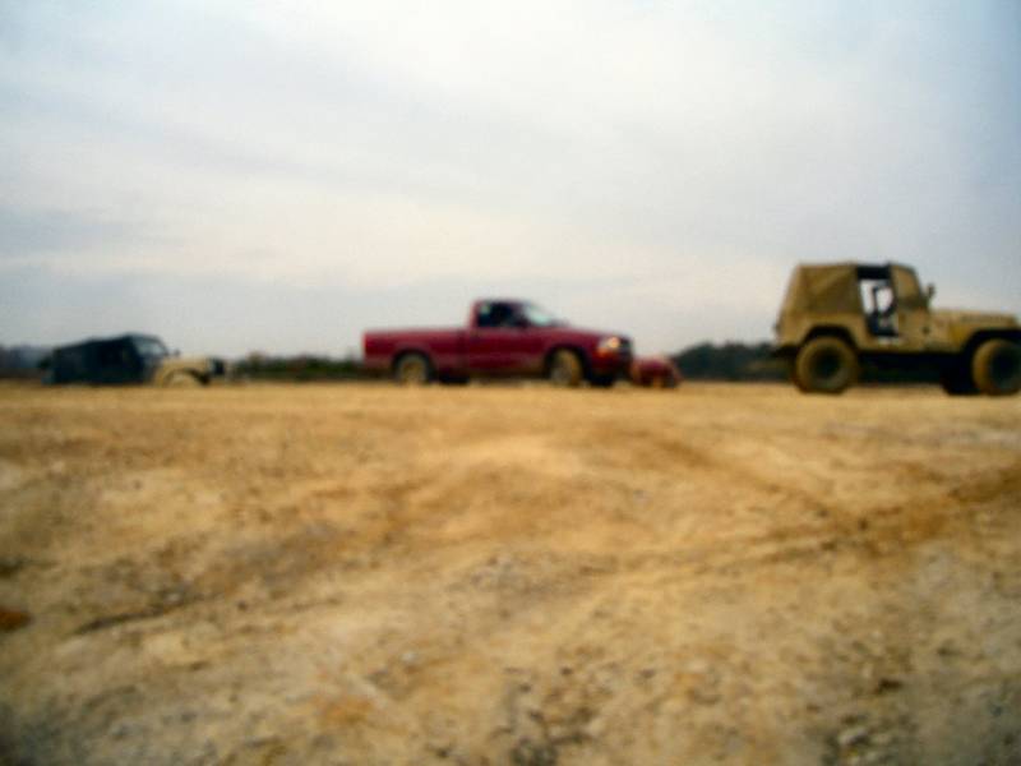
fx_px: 1209
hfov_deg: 45.8
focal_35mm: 41
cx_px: 510
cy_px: 383
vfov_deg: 35.1
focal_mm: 6.8
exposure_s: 1/400
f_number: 4.6
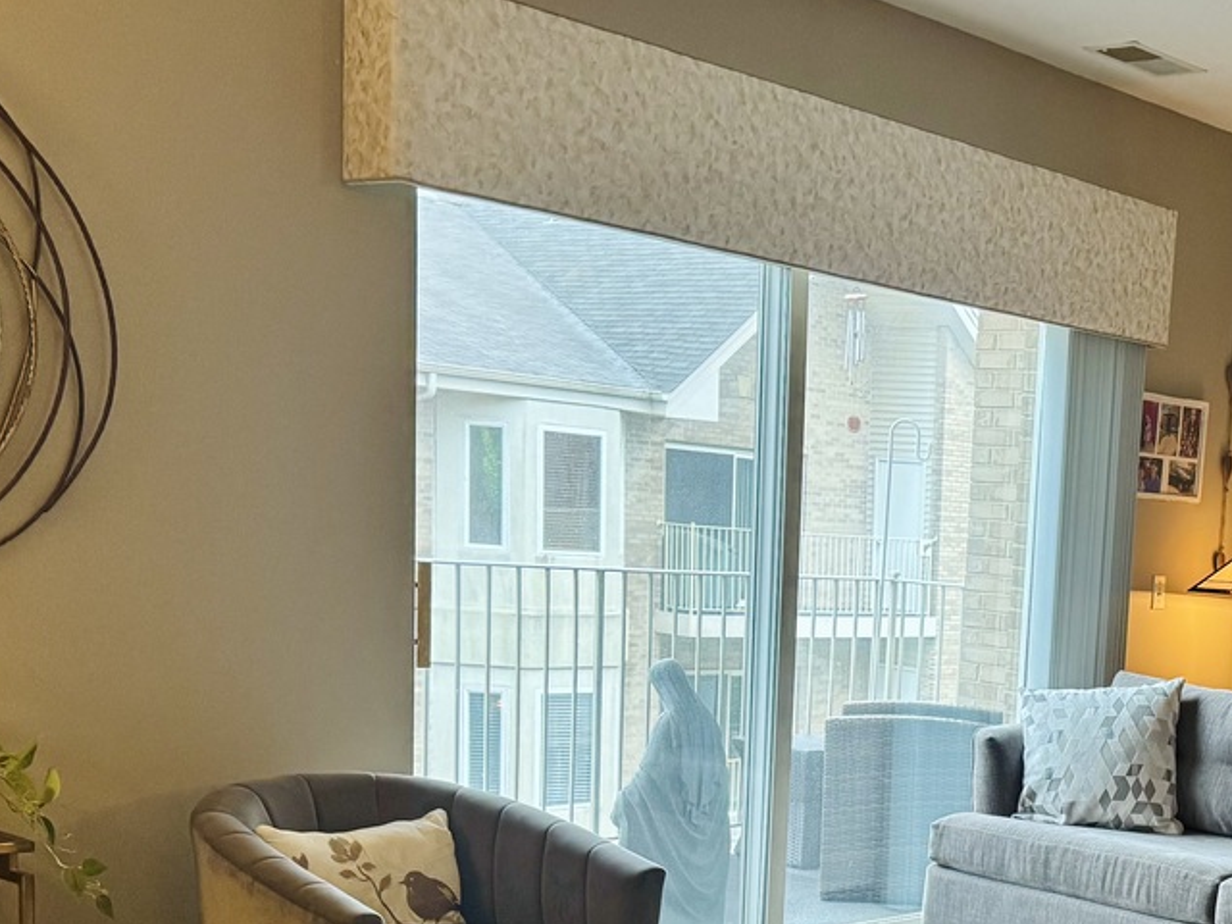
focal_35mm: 54
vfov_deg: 26.1
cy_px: 835
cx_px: 1126
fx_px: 1922
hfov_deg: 33.5
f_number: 1.78
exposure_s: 1/60
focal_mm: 6.76
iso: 400
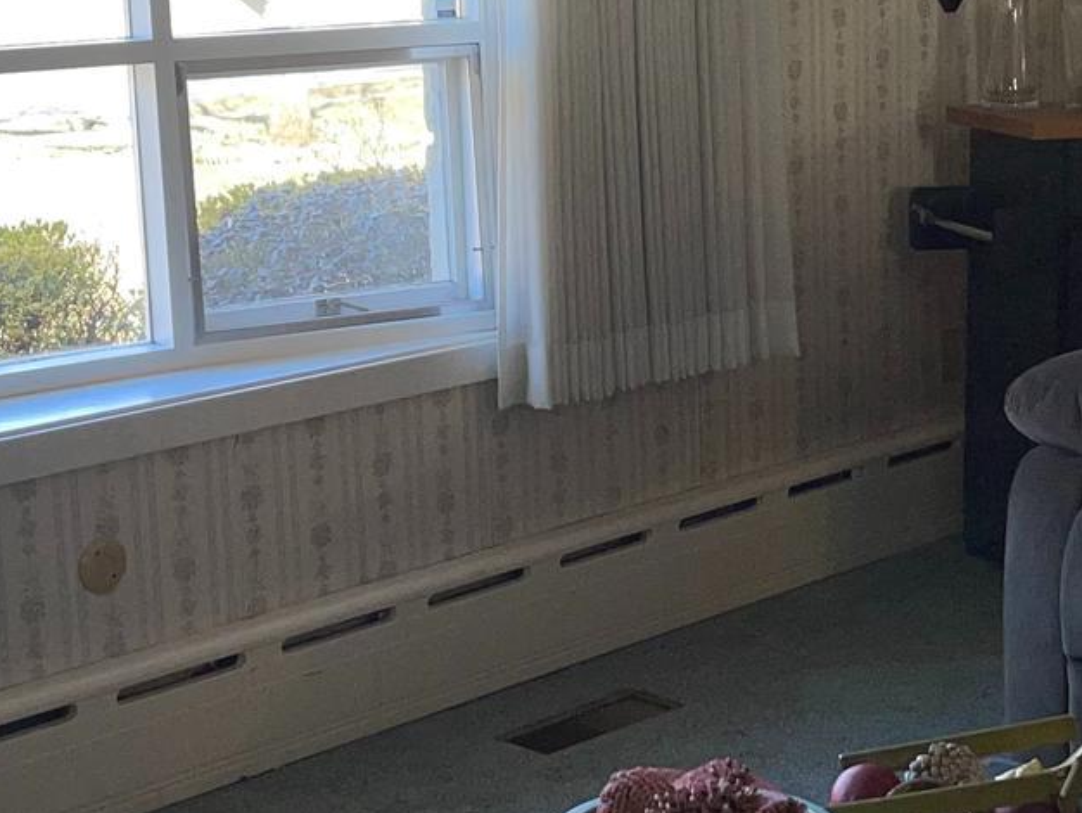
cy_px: 351
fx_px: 2658
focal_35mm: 85
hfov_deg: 23.0
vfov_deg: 17.4
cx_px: 617
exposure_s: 1/254
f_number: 1.6
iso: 32
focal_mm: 5.1
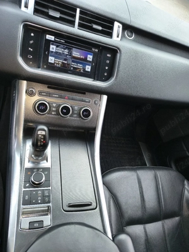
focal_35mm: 24
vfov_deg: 71.6
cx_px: 94
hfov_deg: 56.8
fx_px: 175
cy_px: 126
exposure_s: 1/112
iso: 100
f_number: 1.8
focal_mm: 5.56
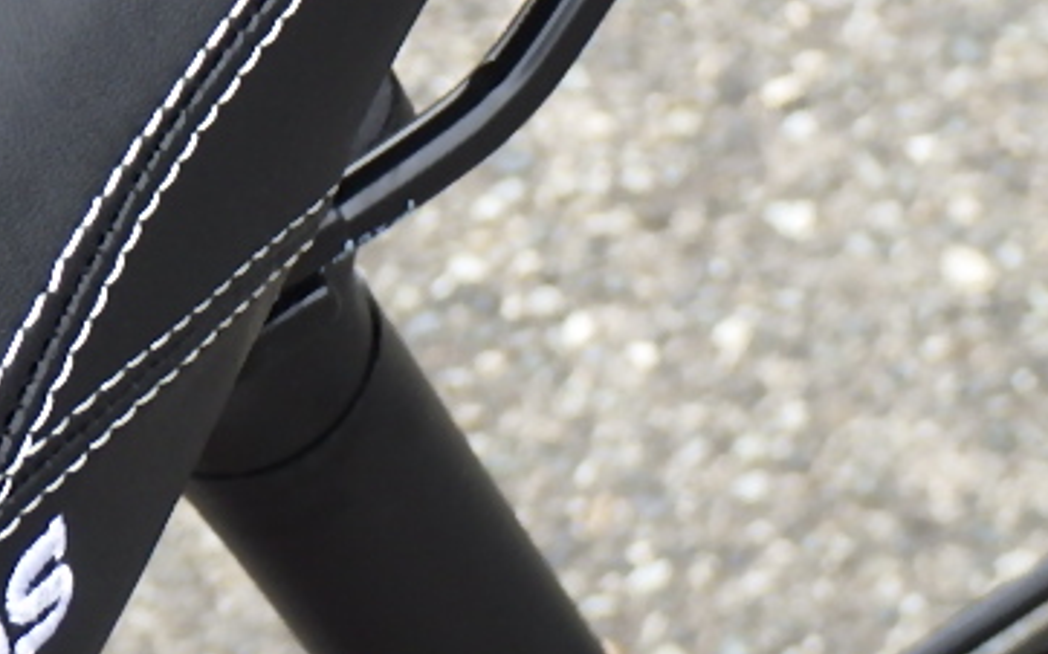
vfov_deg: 8.5
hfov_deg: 13.5
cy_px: 95
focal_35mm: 153
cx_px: -46
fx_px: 4369
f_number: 4.4
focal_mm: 9.1
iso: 125
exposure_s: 1/200
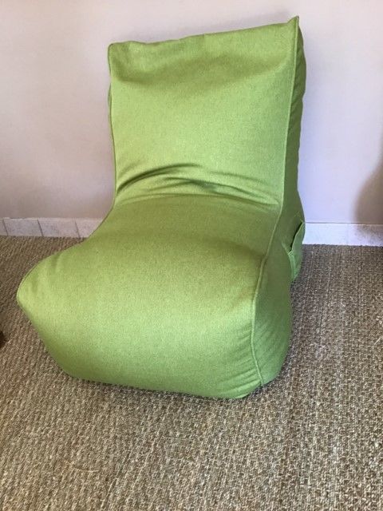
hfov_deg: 45.4
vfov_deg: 58.4
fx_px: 457
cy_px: 256
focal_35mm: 31
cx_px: 192
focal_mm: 3.3
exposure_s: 1/33
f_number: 2.4
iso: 100
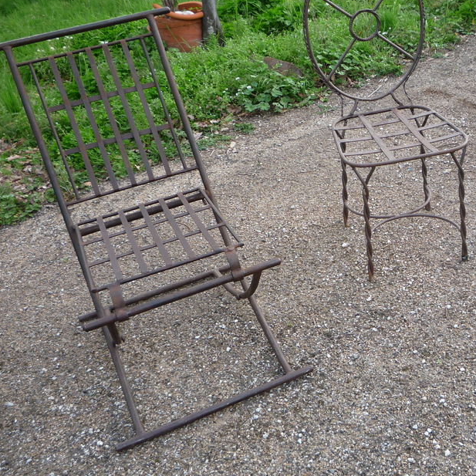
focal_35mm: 43
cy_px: 228
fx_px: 669
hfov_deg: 38.1
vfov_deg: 39.2
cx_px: 360
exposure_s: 1/100
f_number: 3.5
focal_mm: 5.2
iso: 100
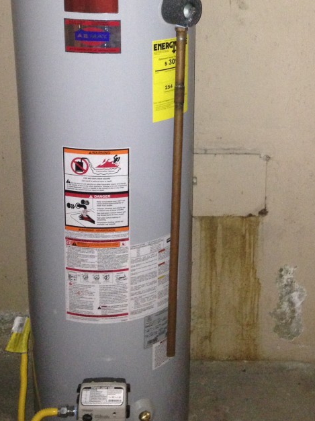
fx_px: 656
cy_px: 108
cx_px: 202
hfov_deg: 26.9
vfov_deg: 34.8
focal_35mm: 54
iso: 400
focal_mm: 4.12
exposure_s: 1/16
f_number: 2.4
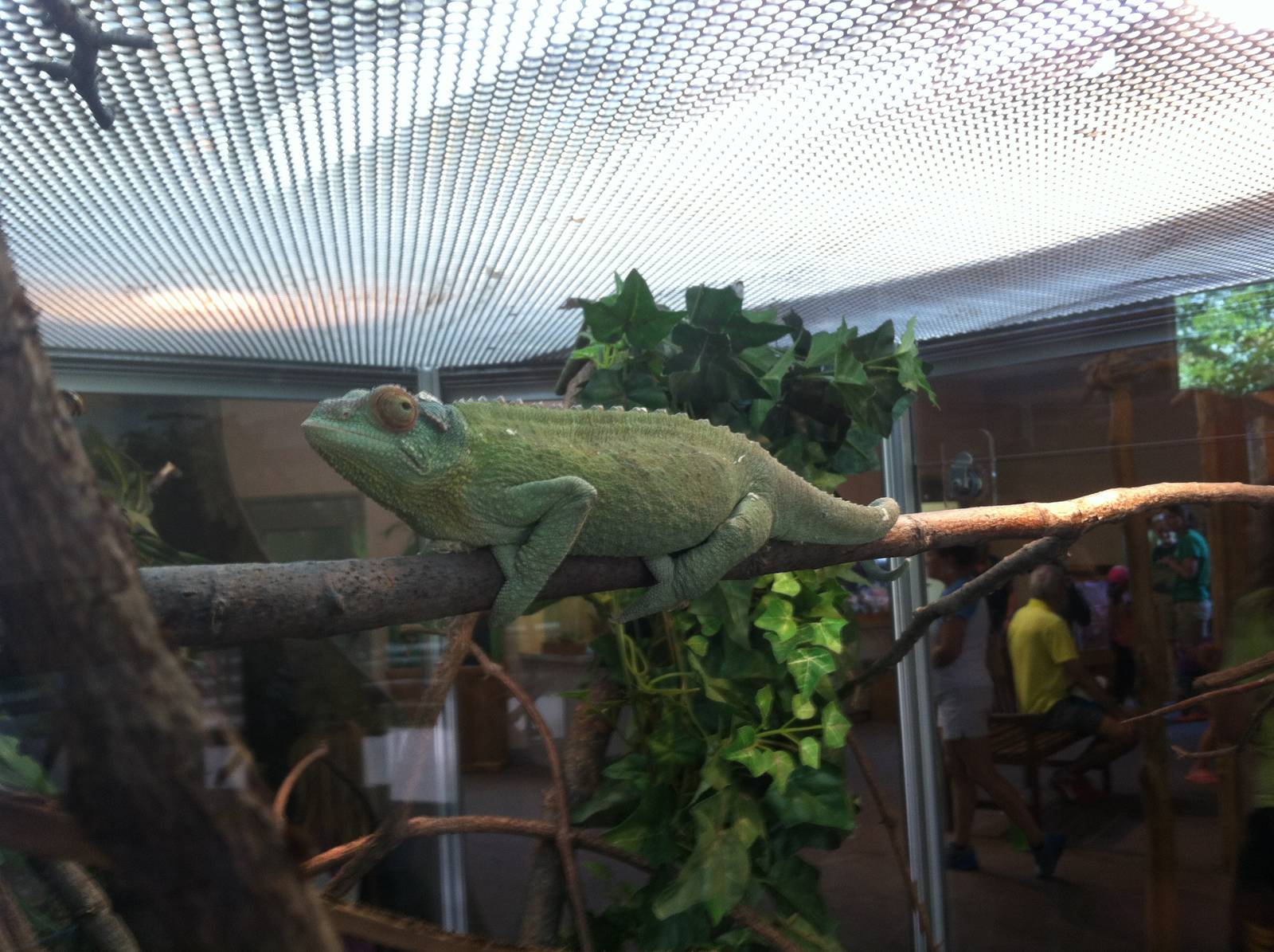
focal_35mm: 35
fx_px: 1286
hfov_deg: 52.7
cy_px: 476
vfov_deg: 40.6
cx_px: 637
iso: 80
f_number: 2.8
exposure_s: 1/15
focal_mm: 3.85
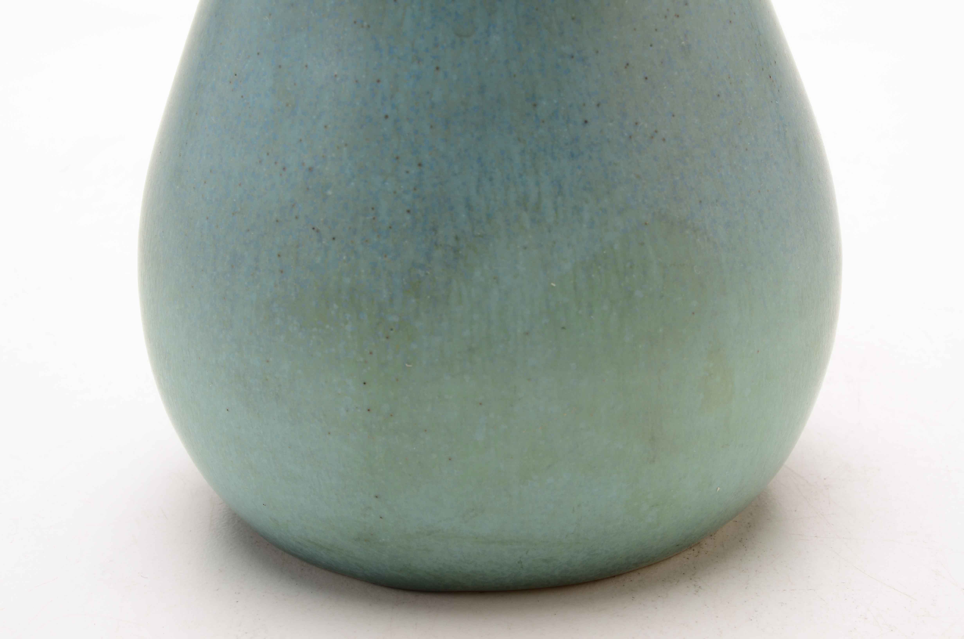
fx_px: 2205
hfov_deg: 24.7
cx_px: 482
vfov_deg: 16.5
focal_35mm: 82
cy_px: 320
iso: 100
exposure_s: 1/160
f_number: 20
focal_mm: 55
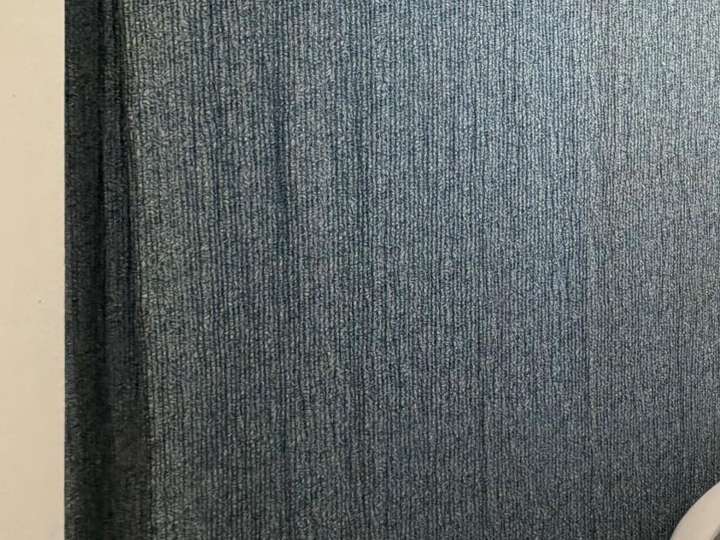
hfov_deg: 41.6
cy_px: 2
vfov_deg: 37.4
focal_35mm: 34
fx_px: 707
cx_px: 810
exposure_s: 1/60
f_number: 2.2
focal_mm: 2.22
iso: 320
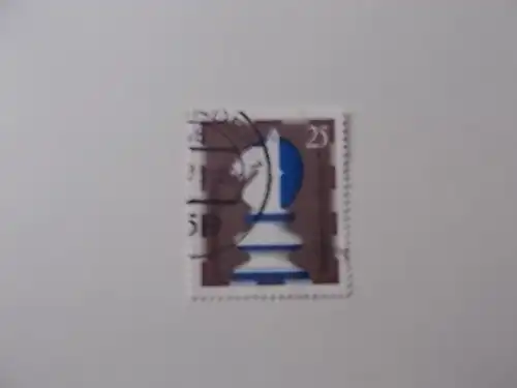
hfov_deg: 67.3
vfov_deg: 53.1
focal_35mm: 26
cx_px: 258
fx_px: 388
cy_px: 194
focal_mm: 4.6
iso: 200
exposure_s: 1/2.5
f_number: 3.2
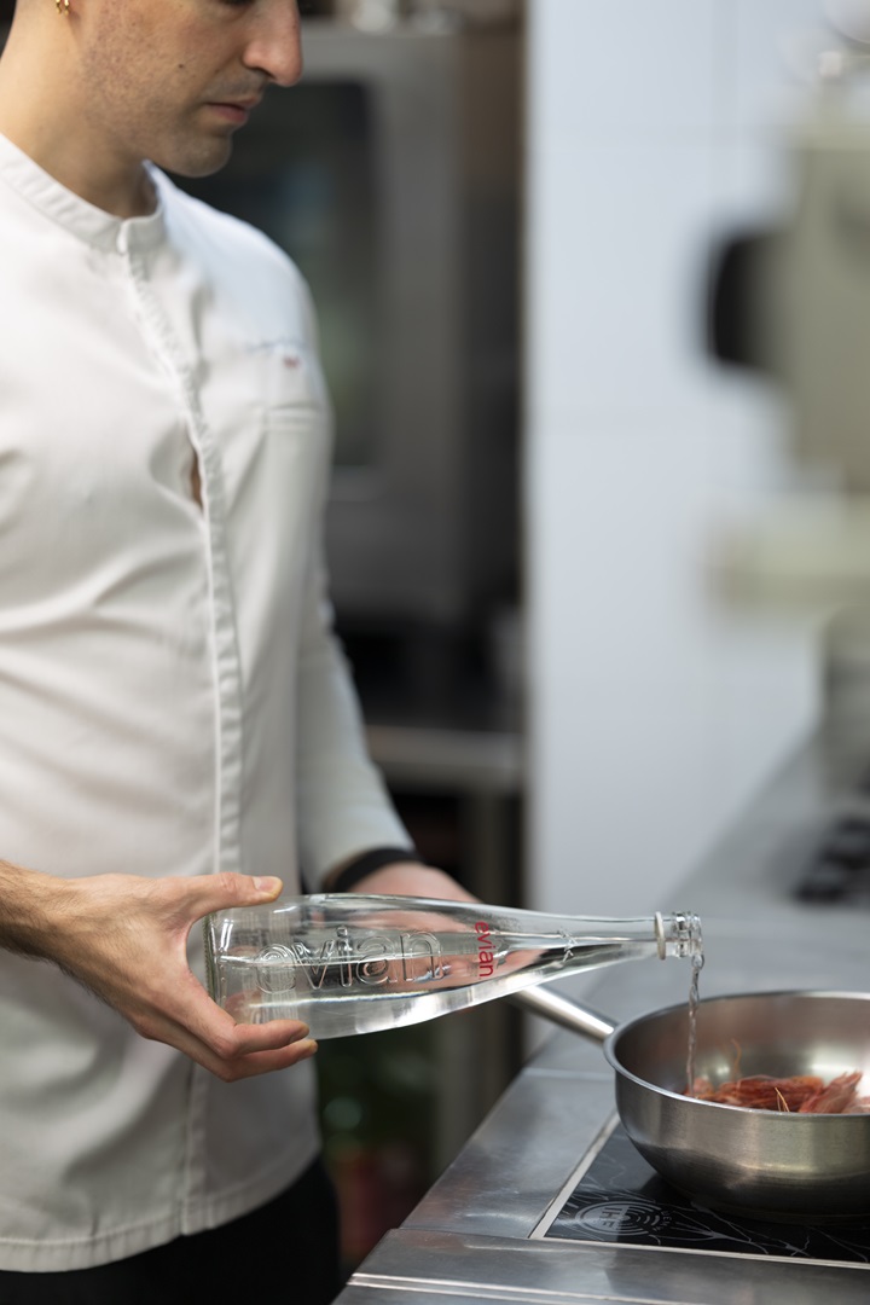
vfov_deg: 23.9
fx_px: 3081
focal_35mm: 85
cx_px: 435
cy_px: 652
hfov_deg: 16.1
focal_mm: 85
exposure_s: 1/100
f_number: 1.8
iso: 320
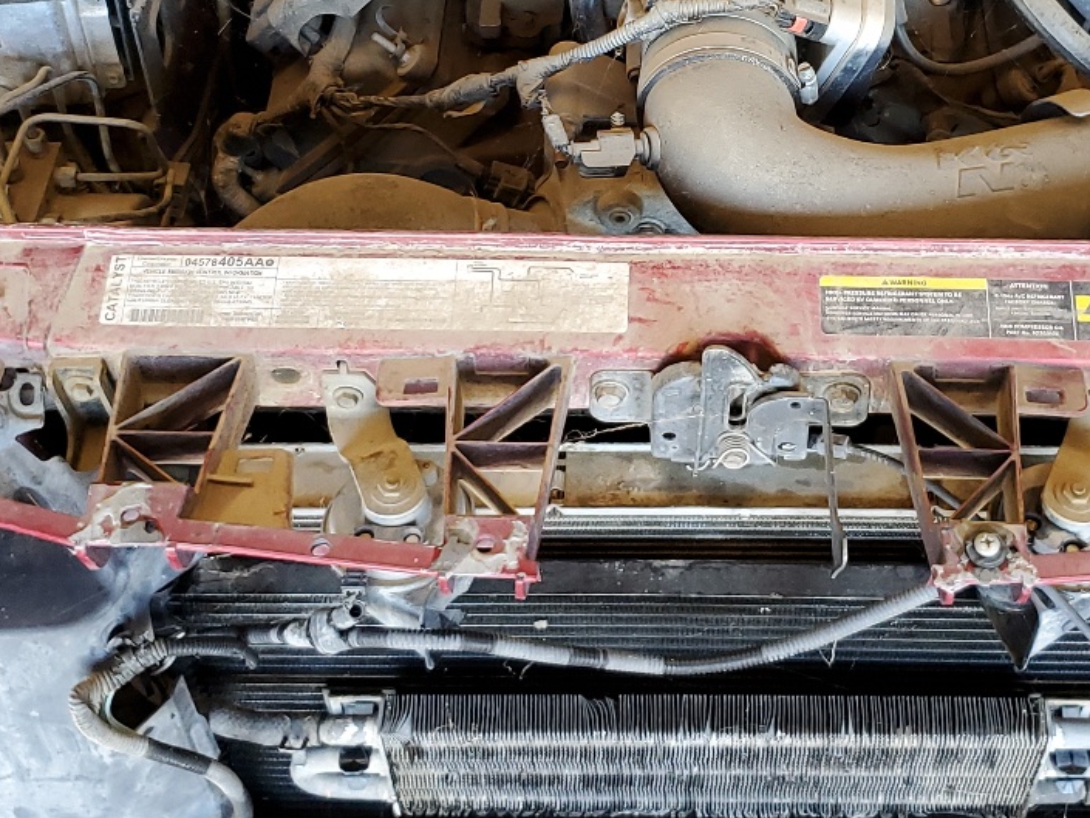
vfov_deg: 24.5
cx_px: 685
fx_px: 1858
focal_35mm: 59
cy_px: 181
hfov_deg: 32.5
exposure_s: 1/60.2
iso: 100
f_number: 1.5
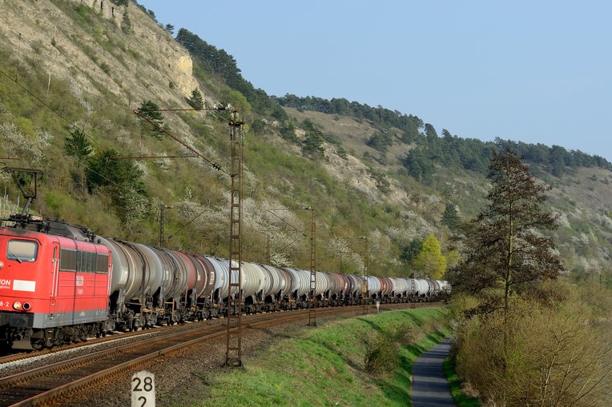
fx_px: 1869
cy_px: 223
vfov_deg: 12.4
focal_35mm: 110
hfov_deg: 18.6
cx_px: 303
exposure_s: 1/1600
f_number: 5.6
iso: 250
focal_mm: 70
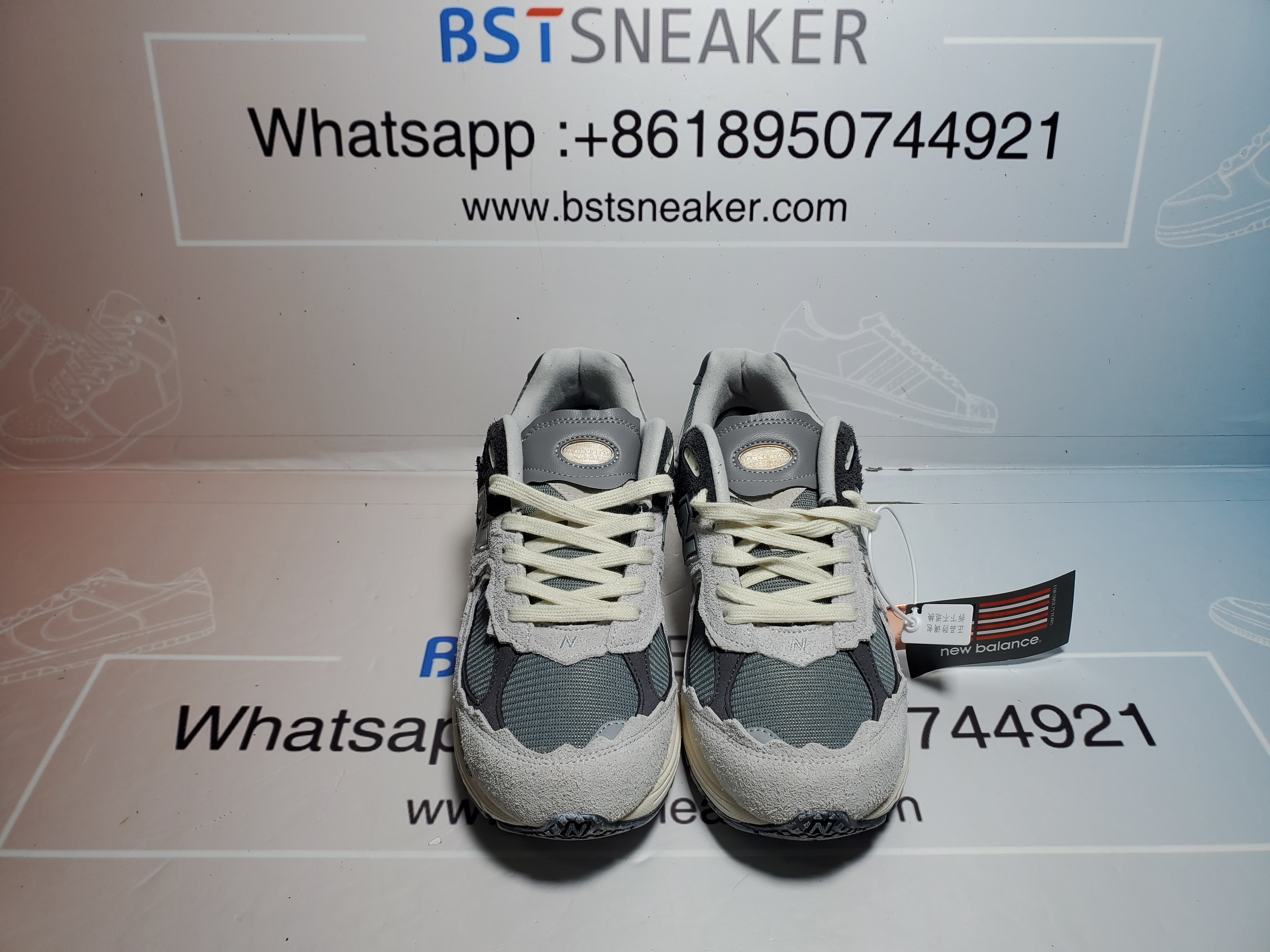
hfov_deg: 67.3
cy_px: 476
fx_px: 954
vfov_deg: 53.1
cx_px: 635
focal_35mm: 26
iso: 50
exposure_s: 1/319
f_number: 2.4
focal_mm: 4.3
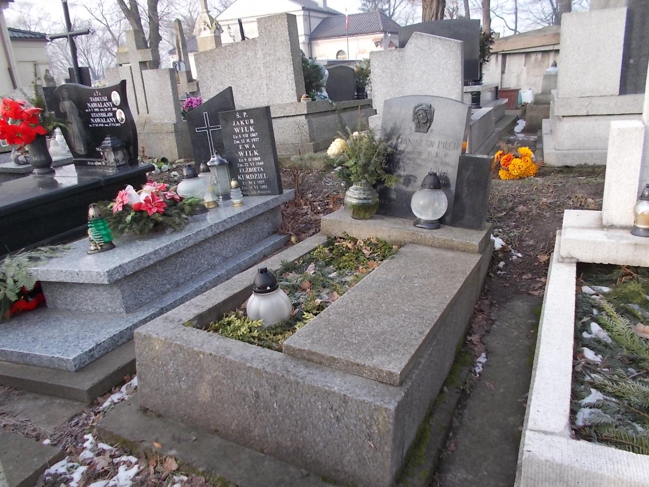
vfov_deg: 51.4
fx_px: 506
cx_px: 333
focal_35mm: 27
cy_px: 250
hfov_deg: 65.3
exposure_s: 1/125
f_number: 3.2
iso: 80
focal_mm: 4.6
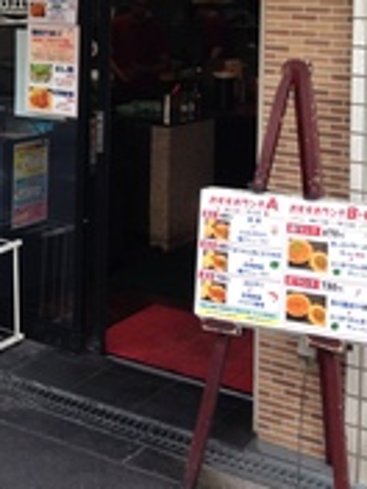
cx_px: 3
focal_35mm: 75
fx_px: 1060
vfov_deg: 24.7
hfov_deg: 19.1
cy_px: -8
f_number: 2.4
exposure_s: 1/197
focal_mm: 4.12
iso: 50
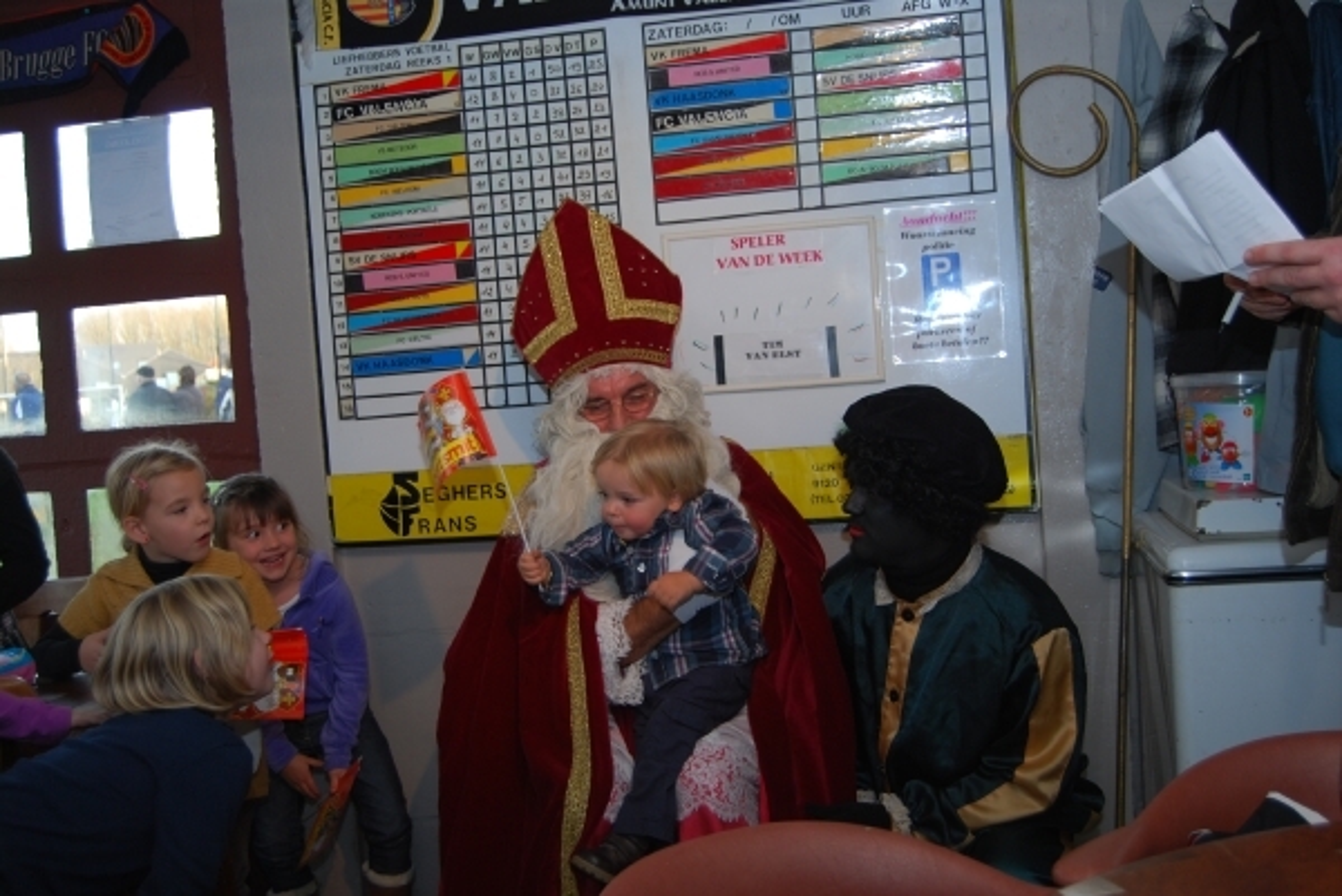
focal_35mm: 39
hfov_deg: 49.5
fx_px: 1455
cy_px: 448
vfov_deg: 34.3
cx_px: 671
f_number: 4.2
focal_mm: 26
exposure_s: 1/60
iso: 200
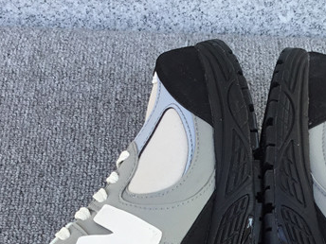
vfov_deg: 17.4
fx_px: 763
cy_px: 284
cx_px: 249
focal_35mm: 81
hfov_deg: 23.8
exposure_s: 1/224
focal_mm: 3.3
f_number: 2.4
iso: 25
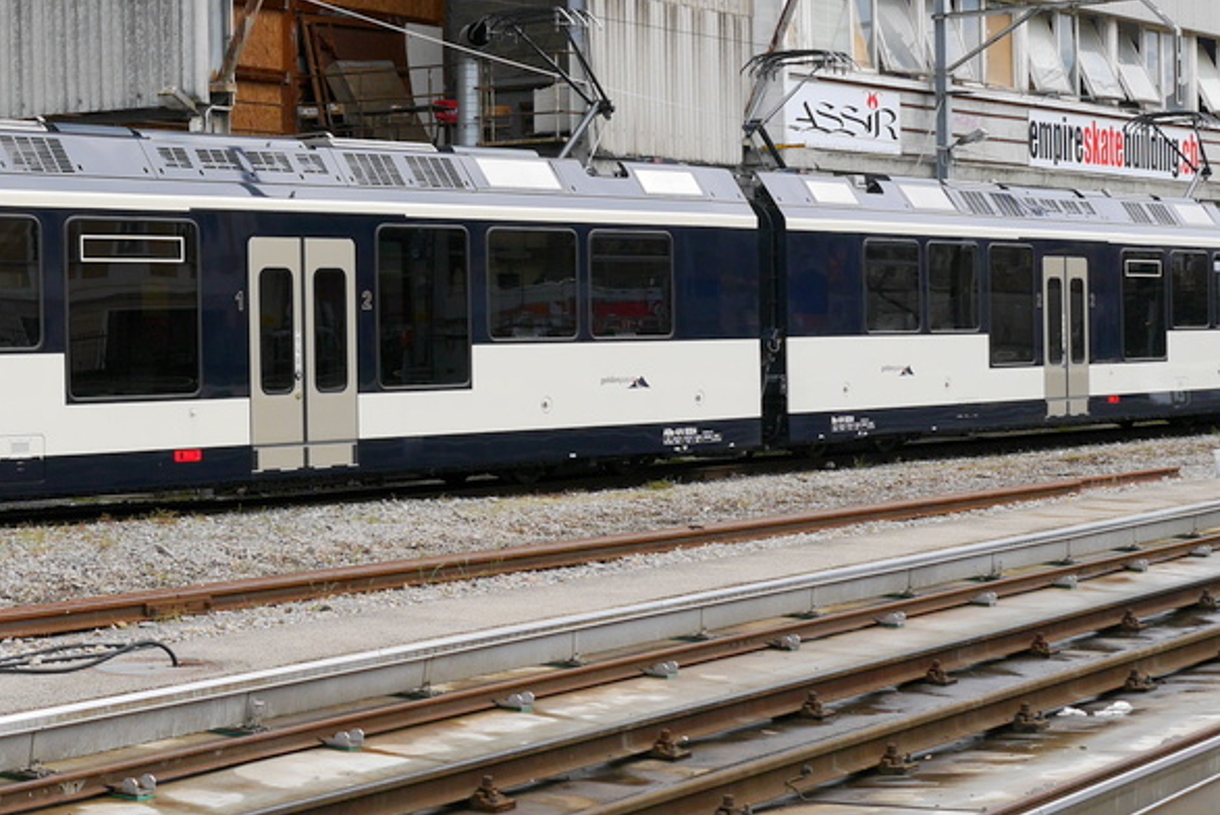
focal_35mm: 85
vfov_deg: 16.1
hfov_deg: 23.6
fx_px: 2882
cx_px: 291
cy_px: 366
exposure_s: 1/320
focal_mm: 20
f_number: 8
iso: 160
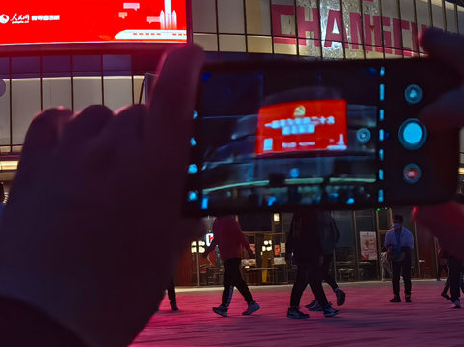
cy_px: 104
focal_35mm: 81
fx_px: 1085
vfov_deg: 18.1
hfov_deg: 24.0
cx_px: 151
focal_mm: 5.54
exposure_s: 1/120
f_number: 1.8
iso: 125
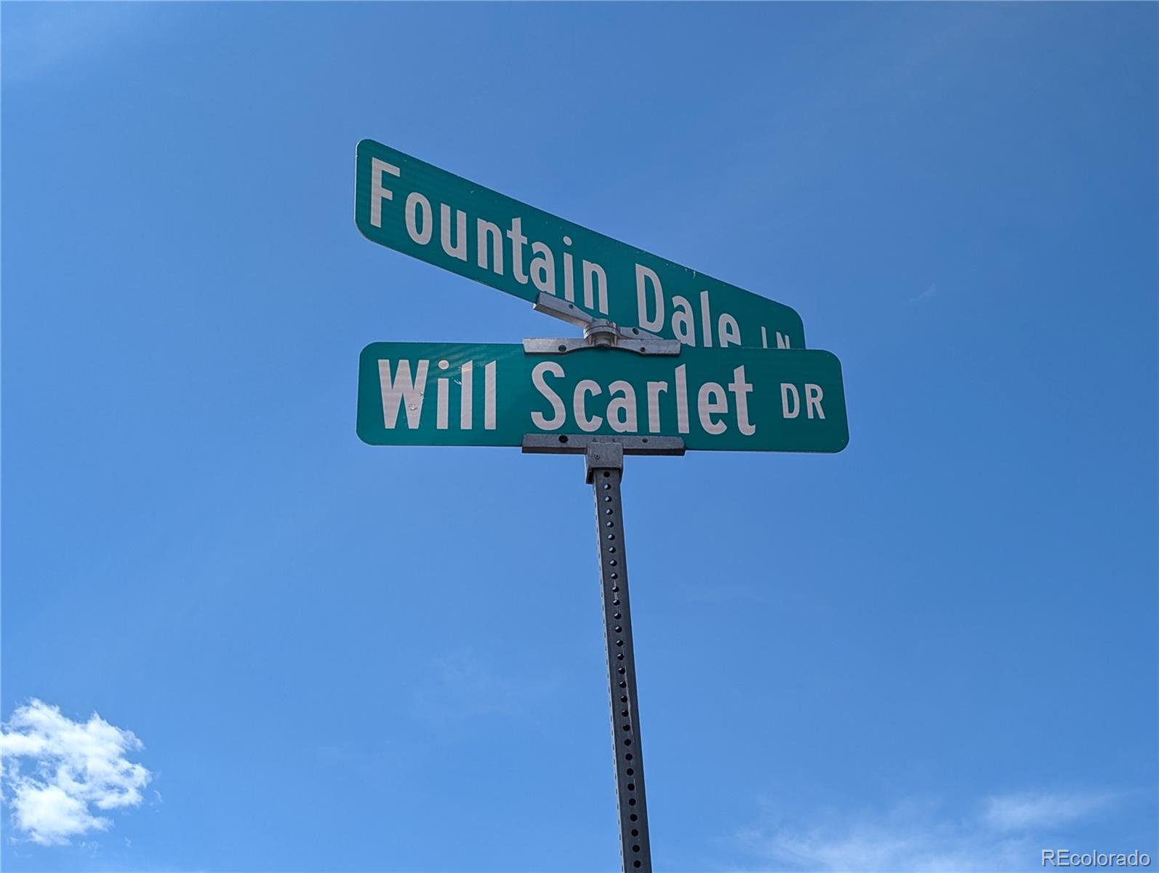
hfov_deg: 38.9
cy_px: 436
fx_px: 1643
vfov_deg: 29.7
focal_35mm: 49
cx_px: 580
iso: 22
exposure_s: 1/1631
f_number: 1.68
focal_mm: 6.9
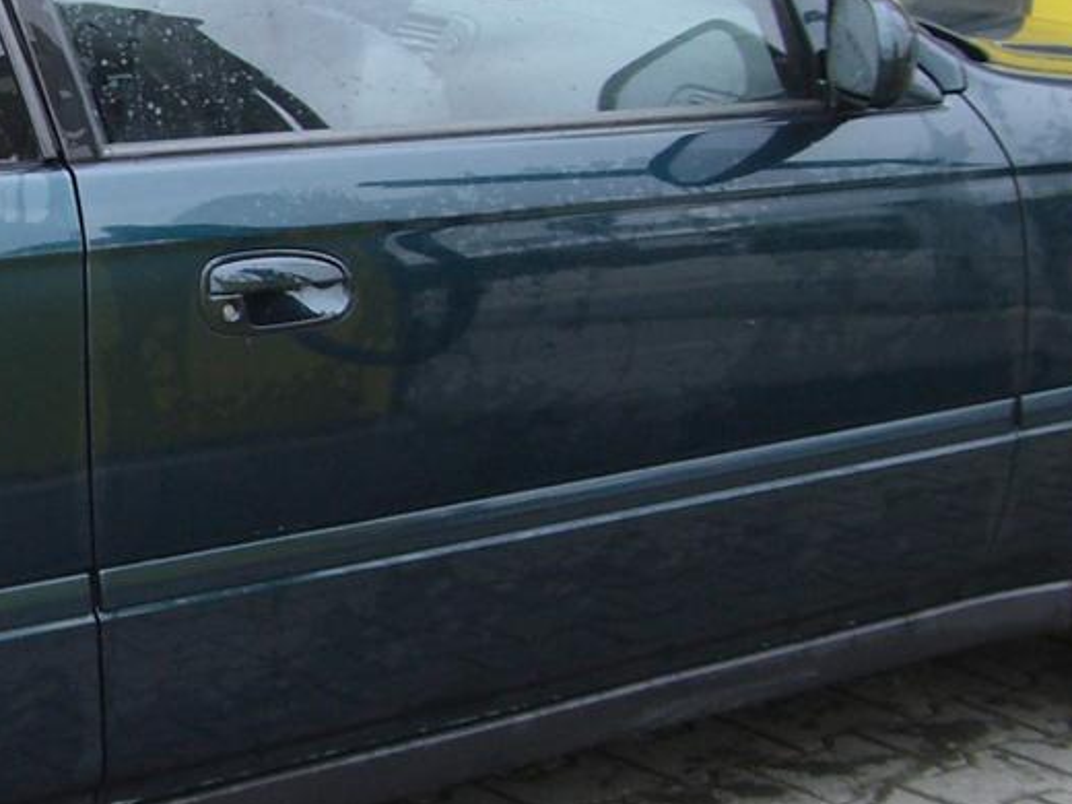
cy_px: 371
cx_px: 45
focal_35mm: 117
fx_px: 3623
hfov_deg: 16.5
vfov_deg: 12.7
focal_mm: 6.2
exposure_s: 1/100
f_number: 2.7
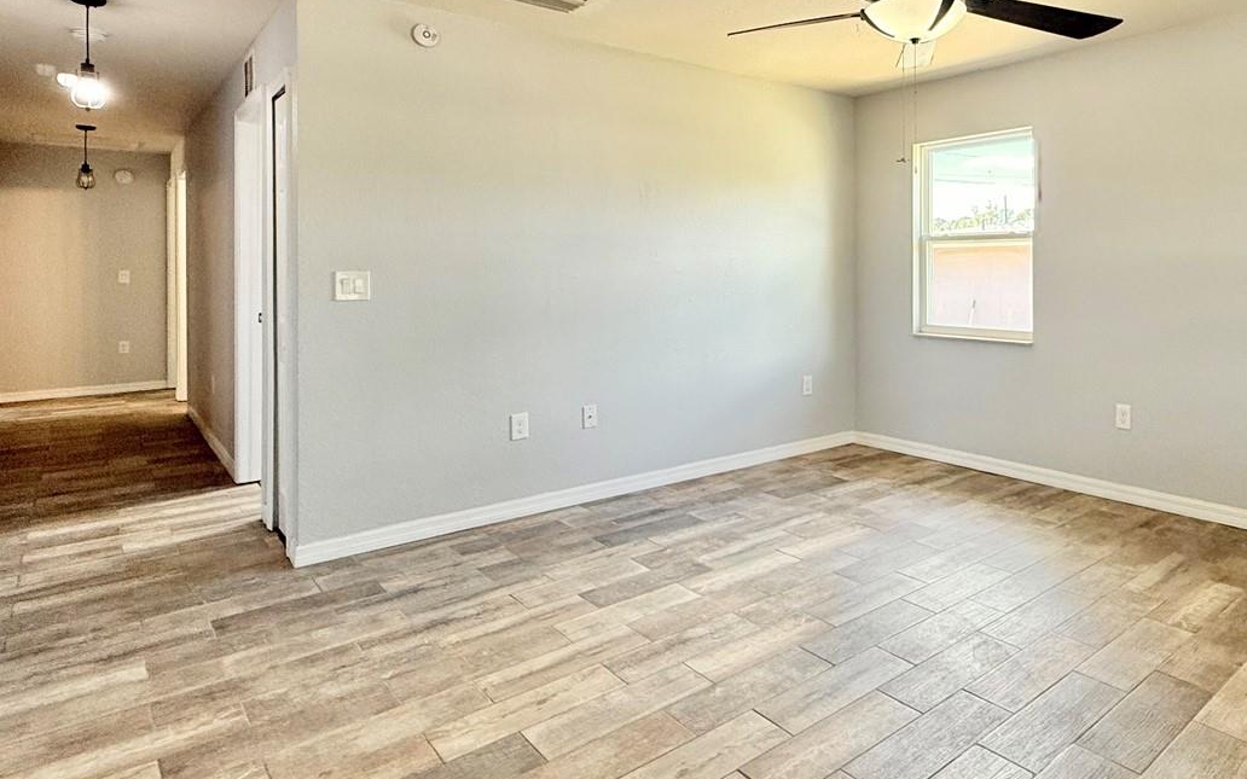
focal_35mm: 23
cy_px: 266
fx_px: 782
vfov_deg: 52.1
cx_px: 851
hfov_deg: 74.3
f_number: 2.2
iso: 200
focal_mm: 2.22
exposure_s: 1/120
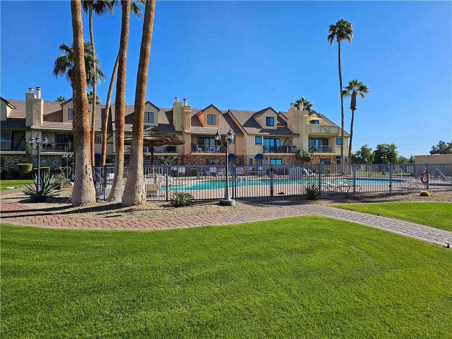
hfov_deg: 73.9
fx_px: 300
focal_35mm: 23
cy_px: 170
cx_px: 226
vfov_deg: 58.9
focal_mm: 6.3
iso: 10
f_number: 1.7
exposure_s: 1/976
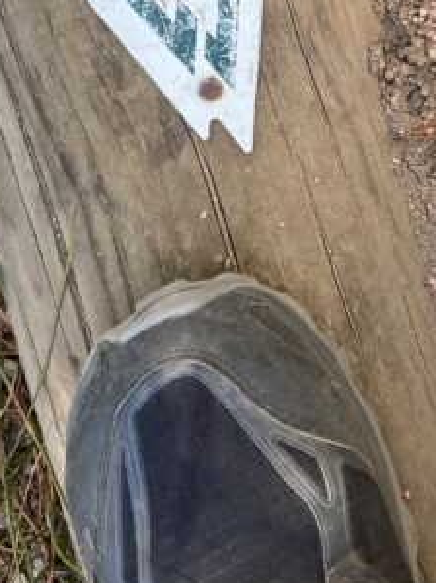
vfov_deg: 19.6
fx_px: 1613
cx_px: 284
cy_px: -47
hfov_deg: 15.4
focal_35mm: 96
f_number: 1.8
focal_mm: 3.99
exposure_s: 1/121
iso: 50
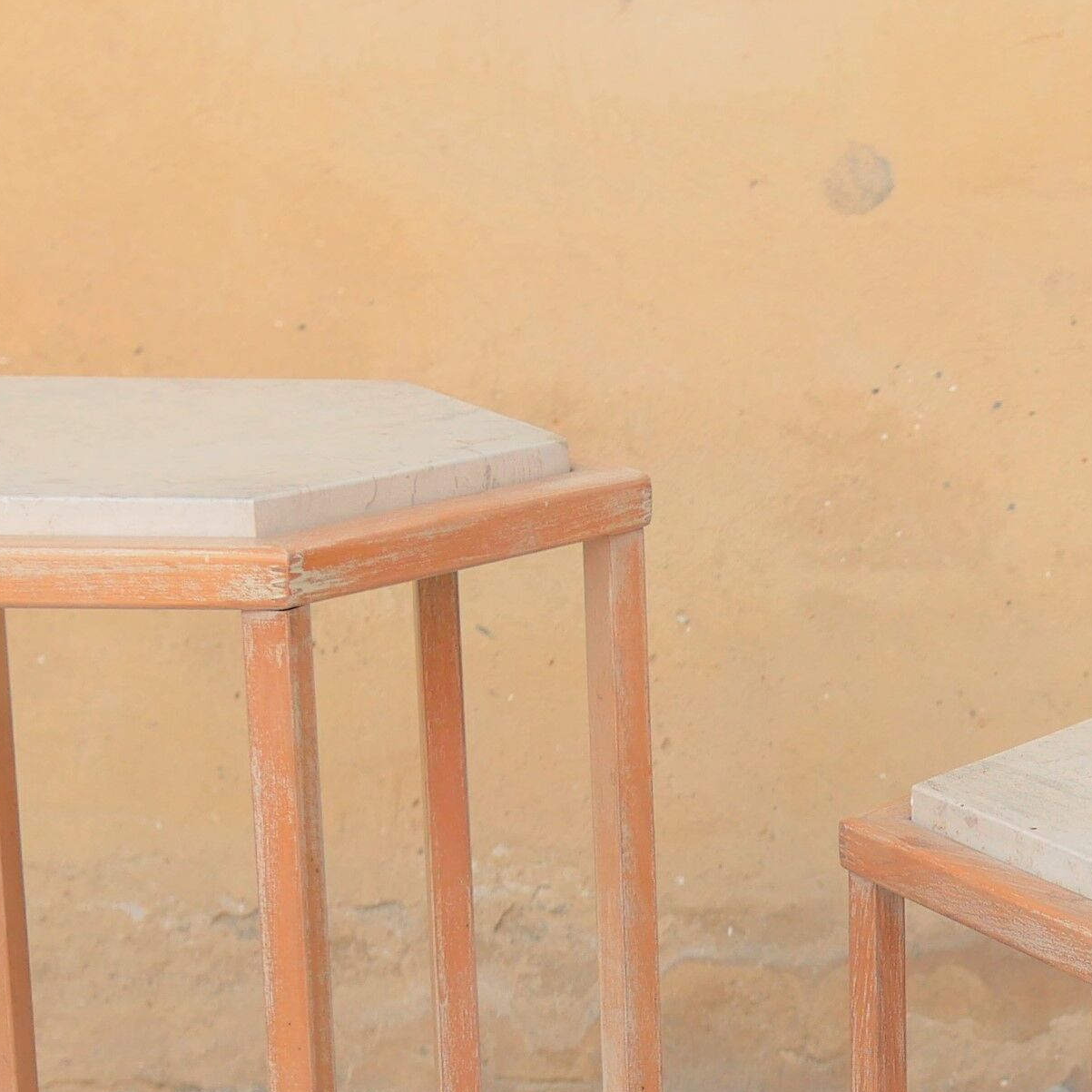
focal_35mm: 135
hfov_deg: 12.6
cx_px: 1387
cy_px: 1083
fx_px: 4818
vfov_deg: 12.8
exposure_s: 1/320
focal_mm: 20
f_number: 2.8
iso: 200
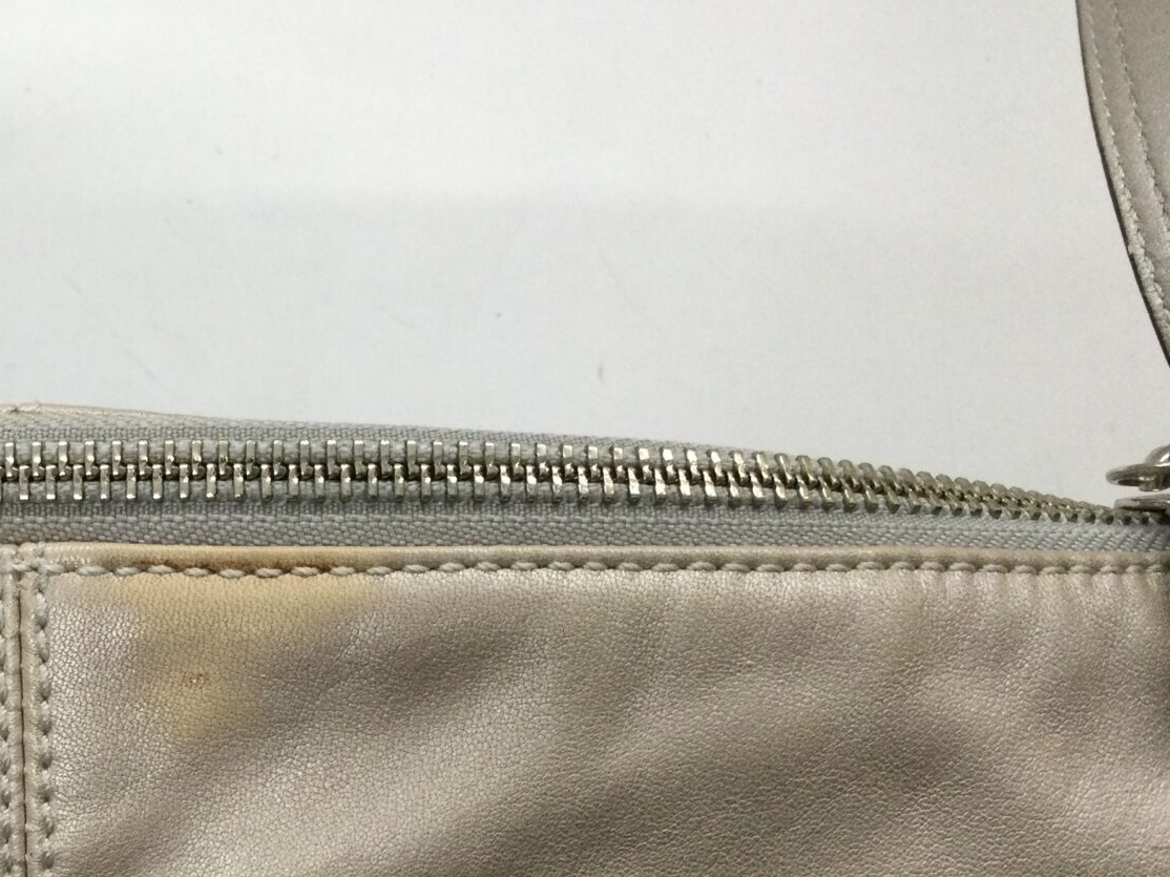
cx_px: 179
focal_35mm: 57
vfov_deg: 25.2
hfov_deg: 32.5
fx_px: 1926
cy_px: 692
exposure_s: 1/30
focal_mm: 3.3
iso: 40
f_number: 2.4
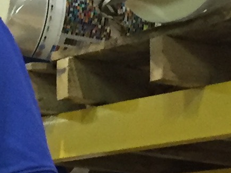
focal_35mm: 217
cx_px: 13
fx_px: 1448
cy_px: -94
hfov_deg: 9.1
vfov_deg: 6.7
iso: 250
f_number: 2.2
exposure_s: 1/24
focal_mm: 4.15
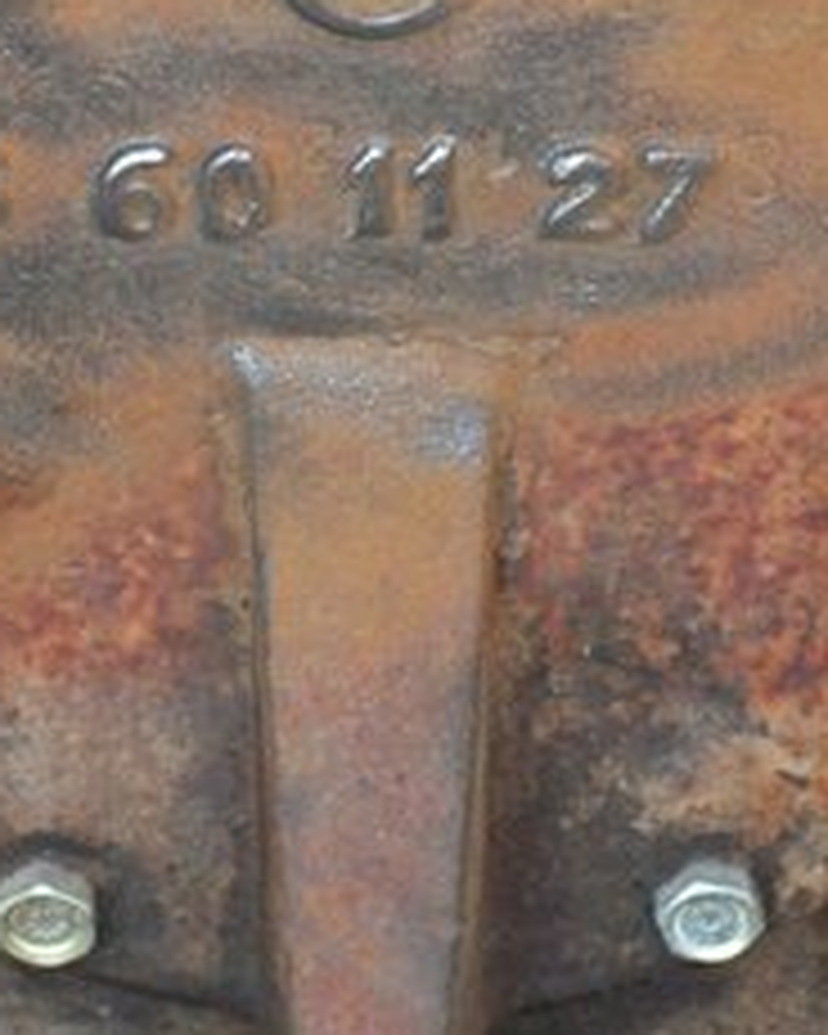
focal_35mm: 178
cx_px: 266
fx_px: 5452
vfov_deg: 10.8
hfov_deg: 8.7
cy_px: 369
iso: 200
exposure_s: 1/100
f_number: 5.7
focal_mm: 18.8
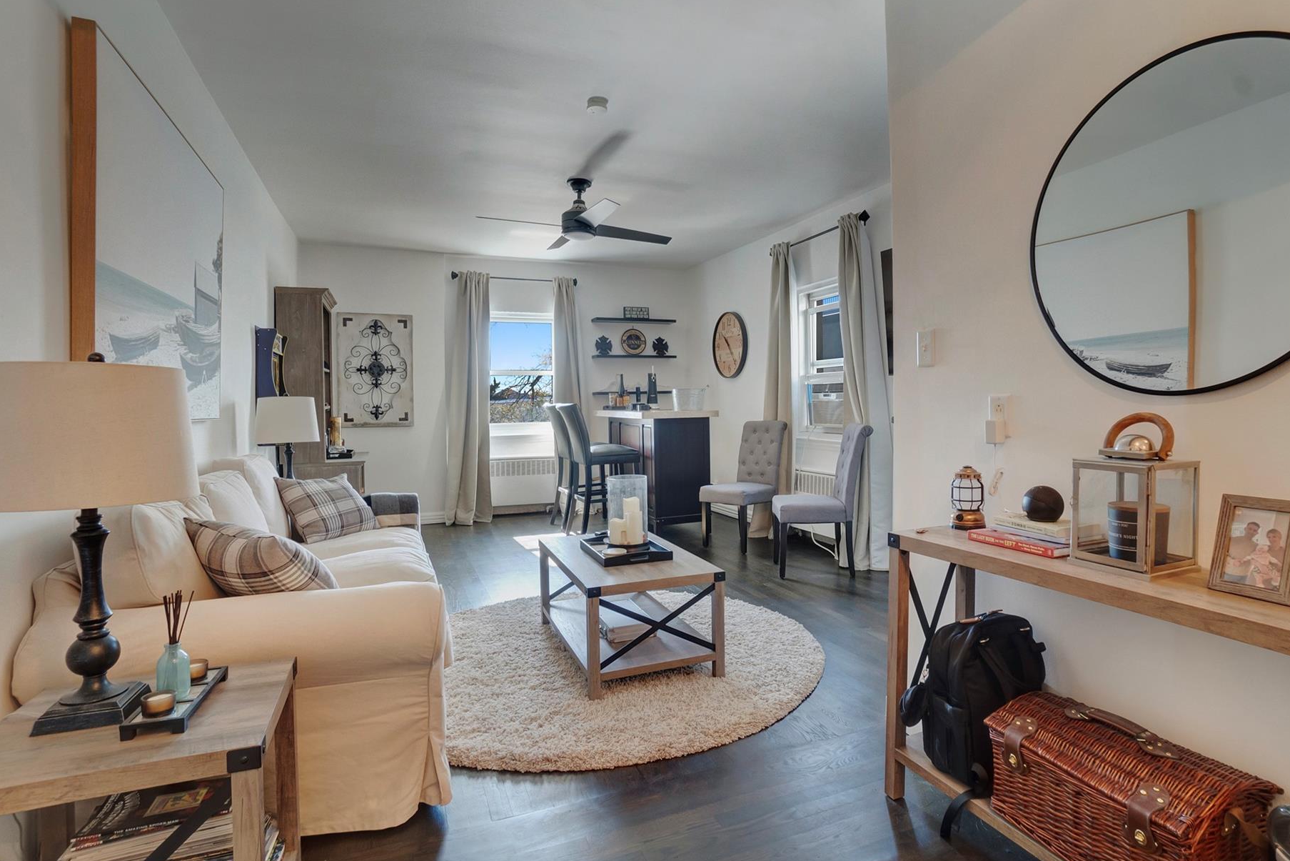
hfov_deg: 93.1
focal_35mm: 17
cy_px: 438
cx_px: 695
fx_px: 609
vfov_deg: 70.4
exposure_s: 1/25
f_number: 9
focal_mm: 10
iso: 800
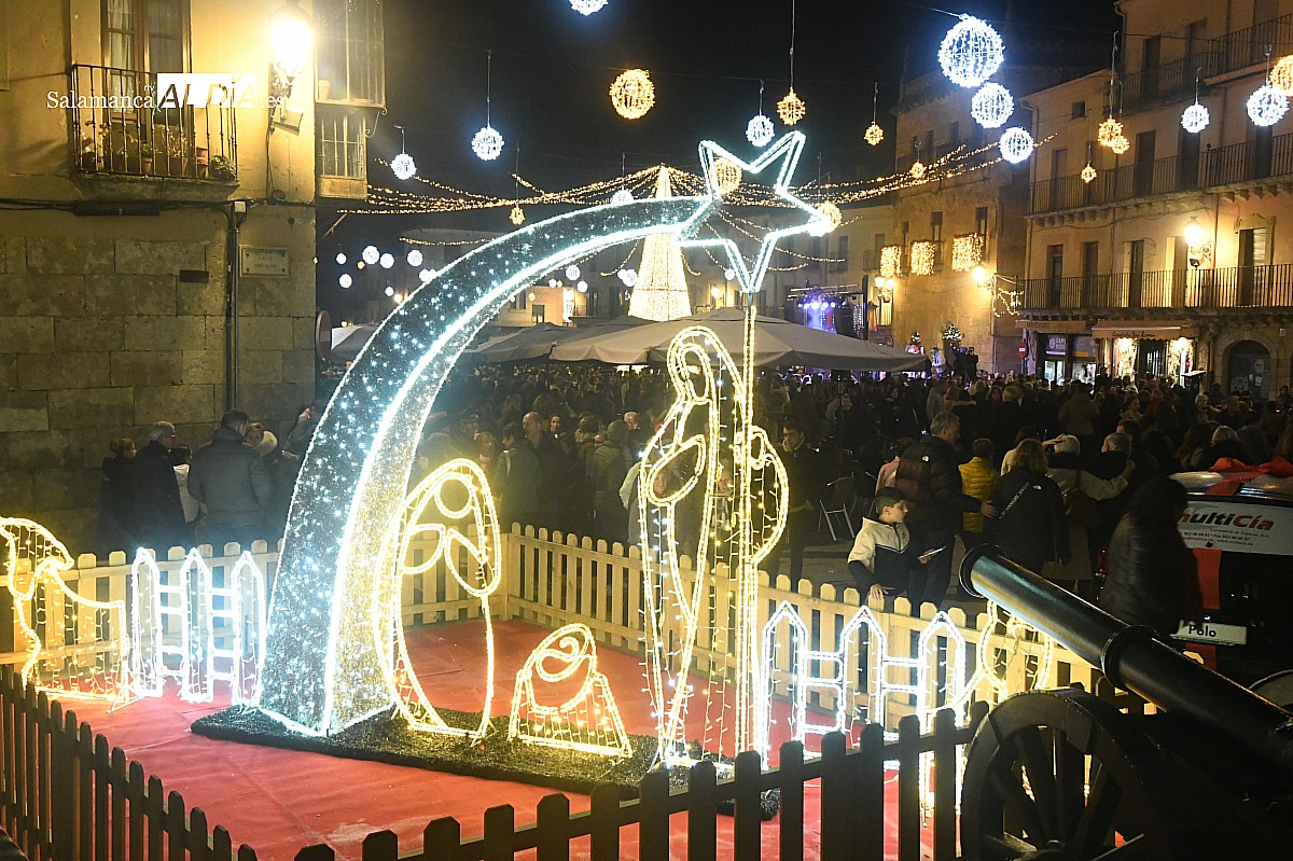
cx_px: 646
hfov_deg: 53.2
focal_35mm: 36
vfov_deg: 36.8
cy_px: 430
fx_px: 1292
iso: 5000
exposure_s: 1/40
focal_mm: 24
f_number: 8
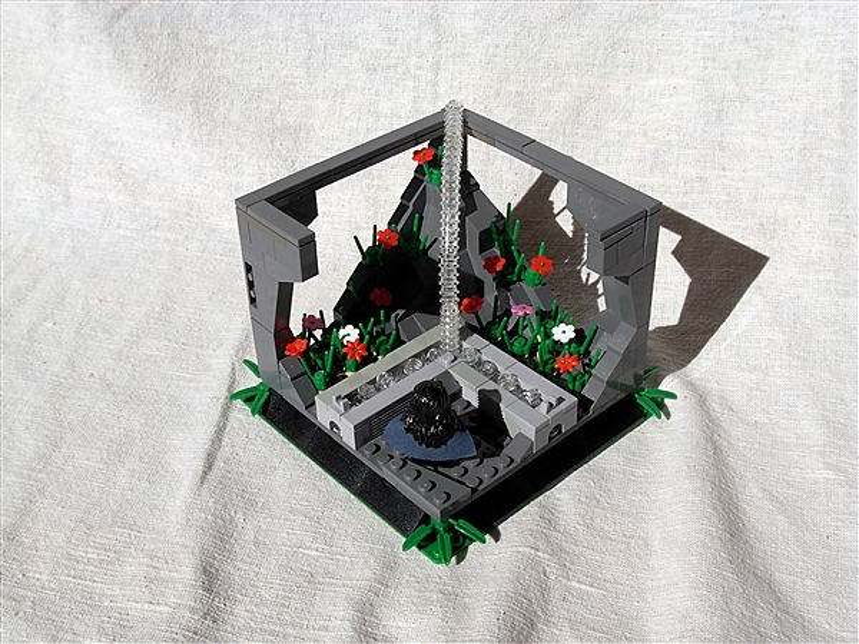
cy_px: 322
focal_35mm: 52
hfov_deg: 36.8
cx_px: 430
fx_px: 1290
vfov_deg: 28.0
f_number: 5.4
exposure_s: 1/724
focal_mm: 8.5
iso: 79
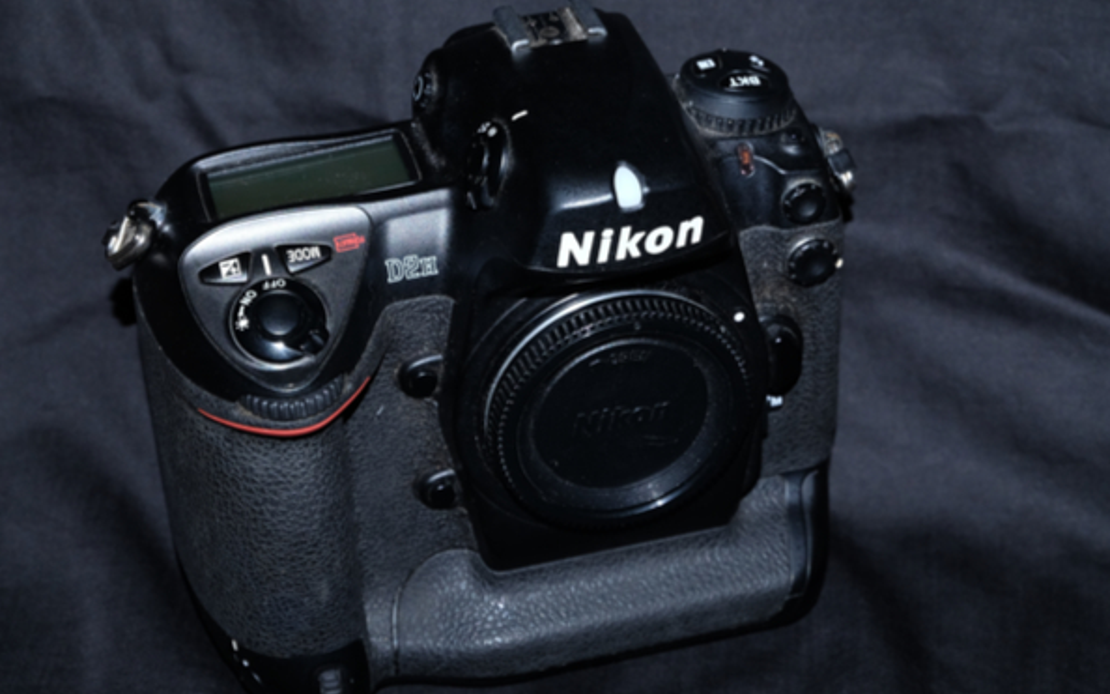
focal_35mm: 70
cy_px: 361
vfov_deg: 18.6
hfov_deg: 29.4
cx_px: 553
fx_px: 2117
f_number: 8
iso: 400
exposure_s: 1/180
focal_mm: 45.2
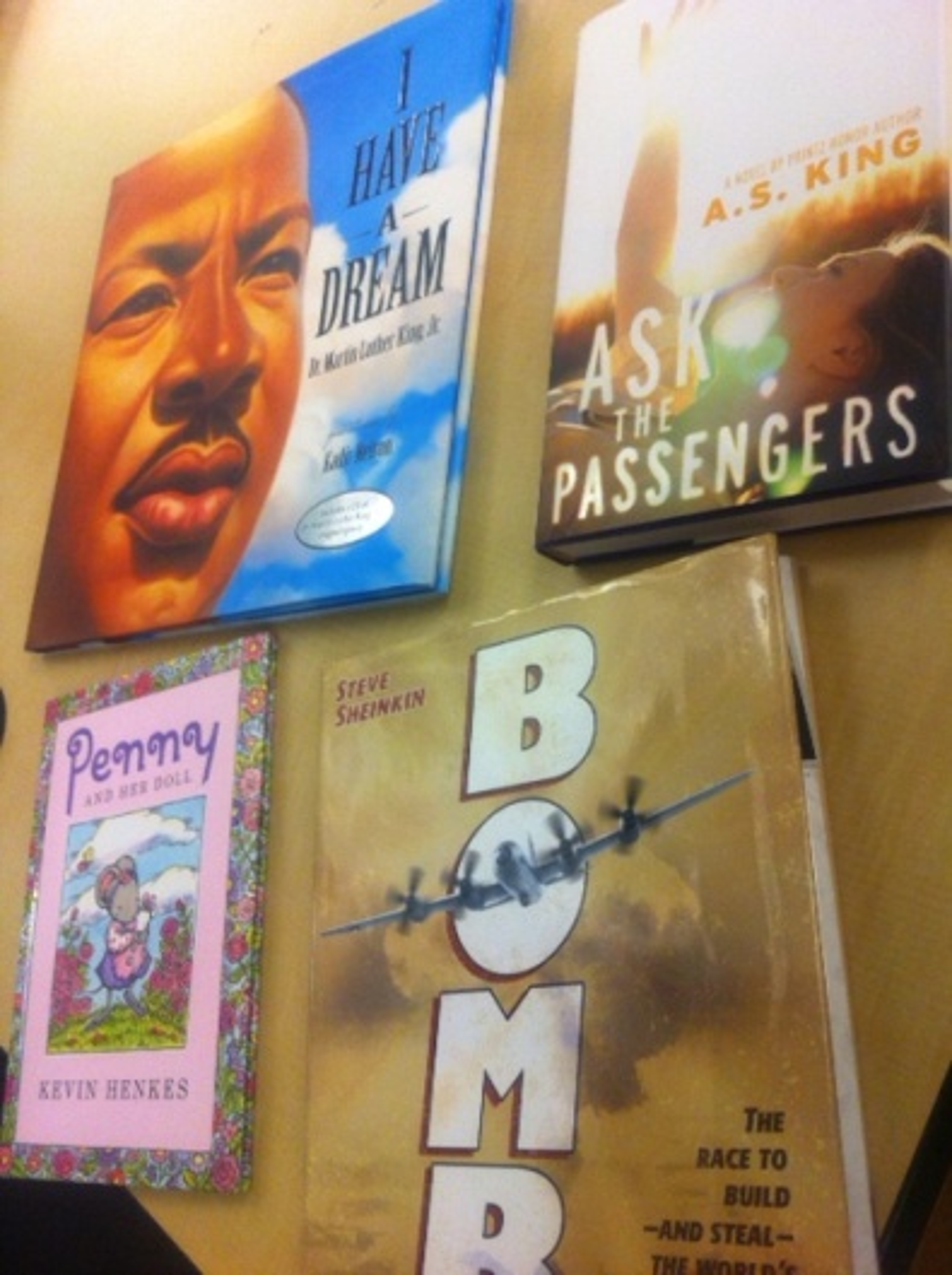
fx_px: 1287
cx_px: 476
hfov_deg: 40.6
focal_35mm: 35
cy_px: 638
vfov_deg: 52.7
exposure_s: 1/15
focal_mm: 3.85
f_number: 2.8
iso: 160
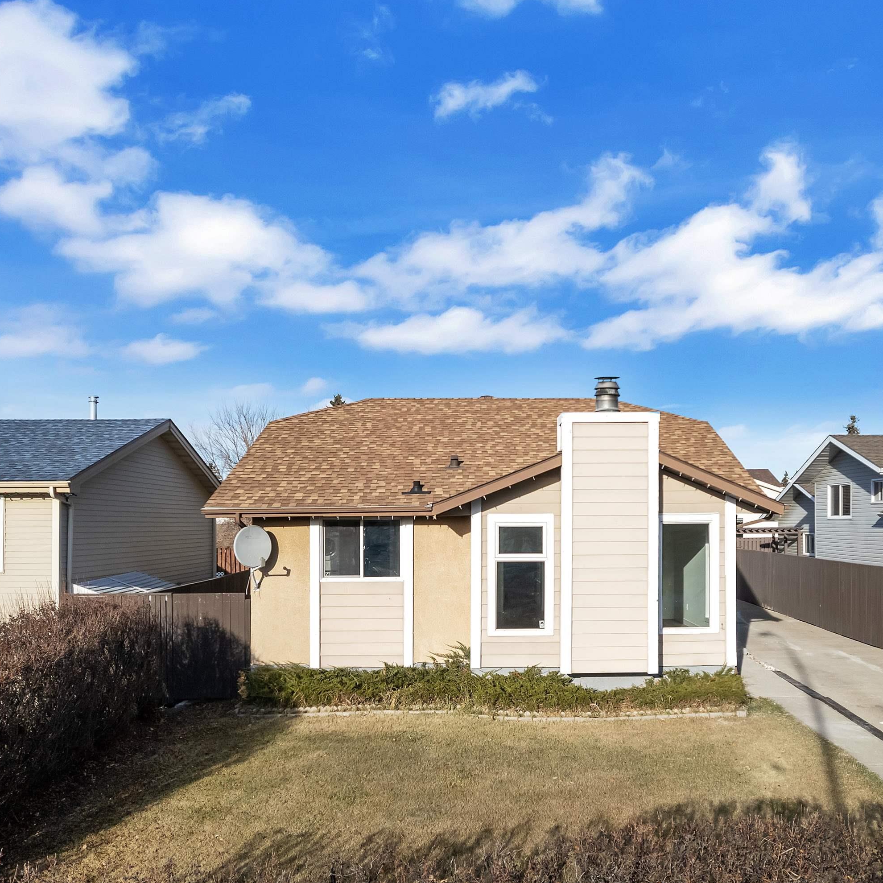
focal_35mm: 29
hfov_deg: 55.3
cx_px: 522
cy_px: 432
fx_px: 837
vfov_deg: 55.6
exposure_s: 1/3200
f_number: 2.4
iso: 140
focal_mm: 8.38
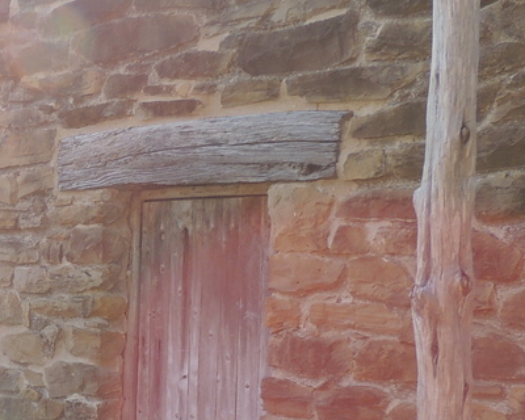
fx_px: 1165
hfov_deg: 22.2
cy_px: 427
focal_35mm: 75
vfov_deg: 19.8
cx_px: -194
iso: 100
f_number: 3
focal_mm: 4.3
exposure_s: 1/250
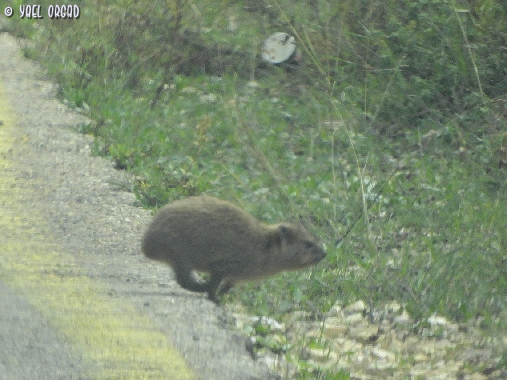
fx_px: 13182
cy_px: 190
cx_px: 254
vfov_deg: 1.7
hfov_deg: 2.2
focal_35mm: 900
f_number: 5.6
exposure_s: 1/250
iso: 140
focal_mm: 161.2
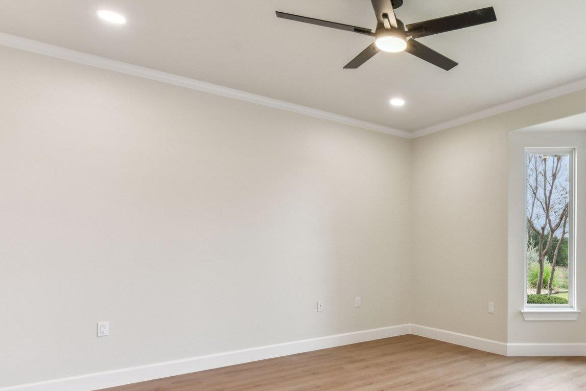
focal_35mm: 25
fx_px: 407
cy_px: 237
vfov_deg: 50.9
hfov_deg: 66.4
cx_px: 449
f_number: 8
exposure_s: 1/30
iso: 400
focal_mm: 14
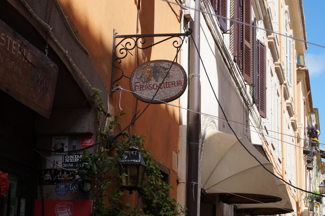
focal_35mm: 75
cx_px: 162
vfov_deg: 18.2
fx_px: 677
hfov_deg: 27.0
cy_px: 108
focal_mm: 50
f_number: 10
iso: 100
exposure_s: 1/160
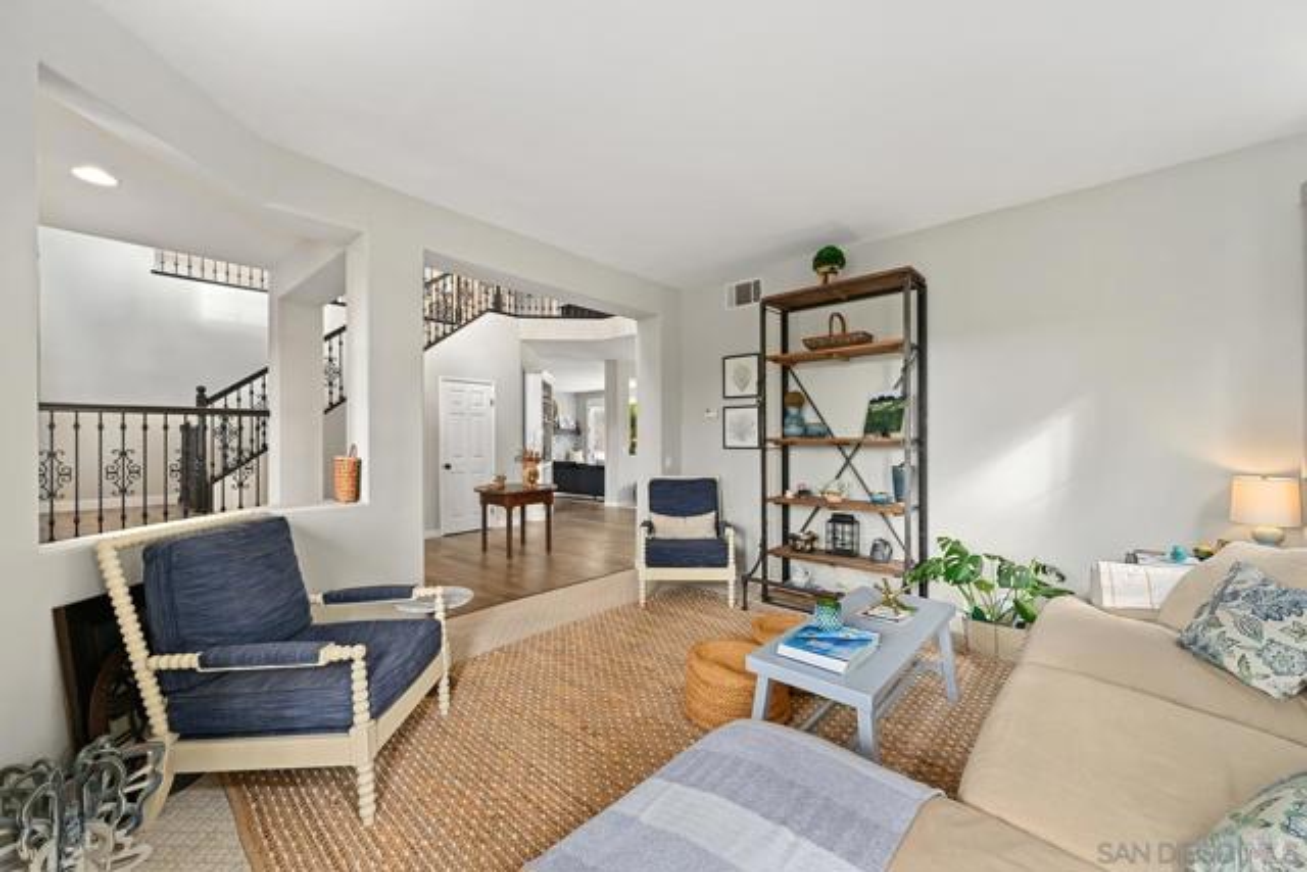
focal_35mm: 14
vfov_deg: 81.2
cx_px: 654
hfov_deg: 104.2
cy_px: 436
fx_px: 508
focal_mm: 14
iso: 320
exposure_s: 1/3
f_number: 8
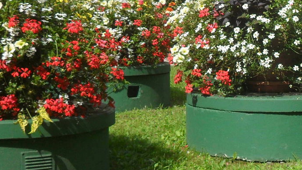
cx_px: 253
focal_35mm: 89
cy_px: 27
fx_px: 713
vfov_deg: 13.5
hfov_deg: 23.5
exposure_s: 1/90
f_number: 8.9
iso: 100
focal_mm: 6.2
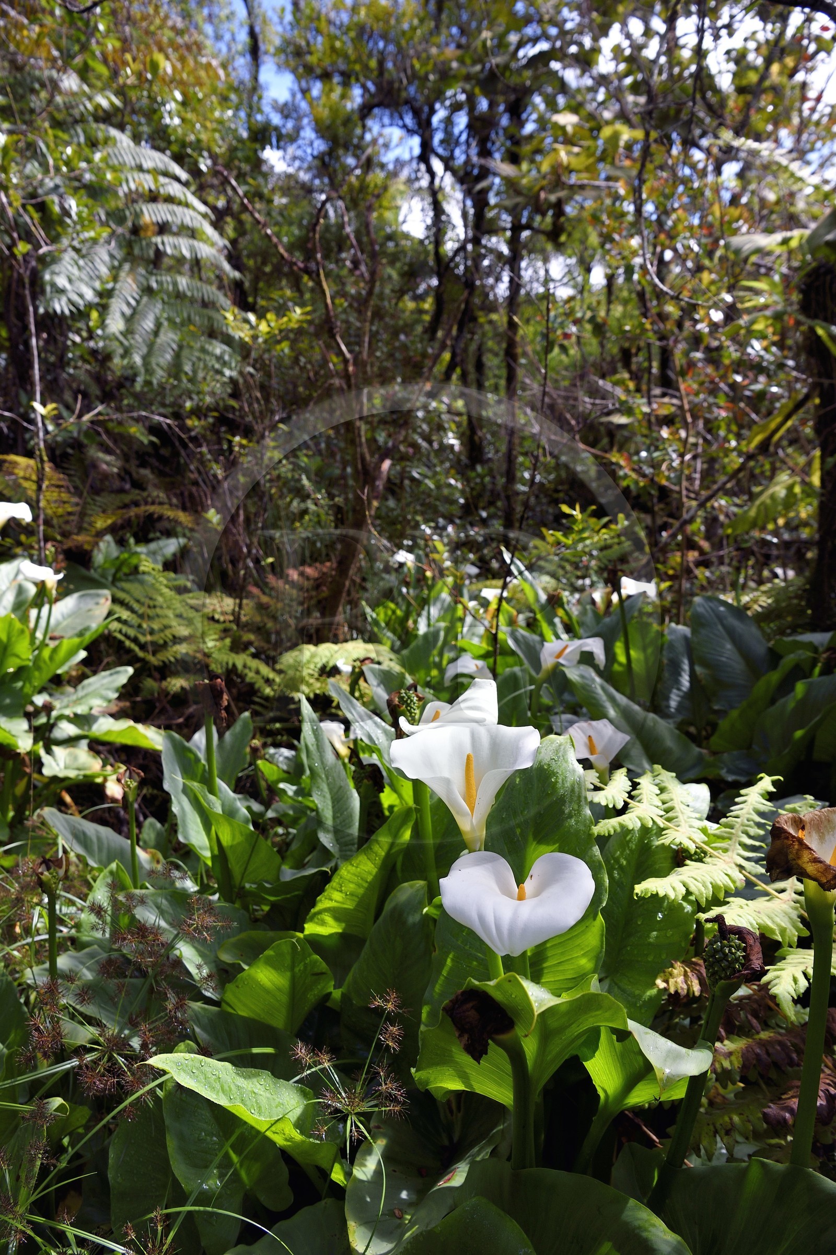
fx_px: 1011
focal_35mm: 29
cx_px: 418
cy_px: 628
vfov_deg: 63.7
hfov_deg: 44.9
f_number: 8
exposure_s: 1/800
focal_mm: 29
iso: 400
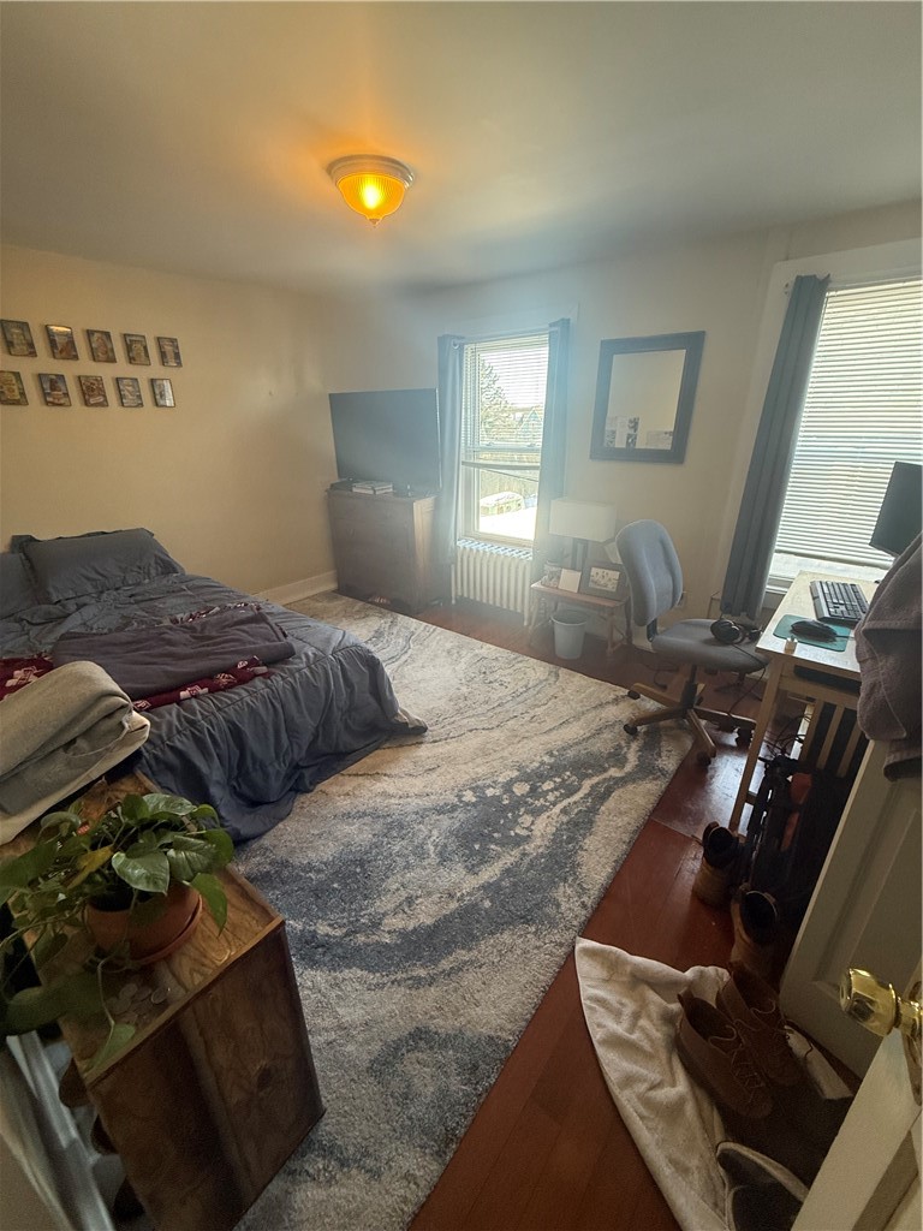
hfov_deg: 85.7
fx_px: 498
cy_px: 616
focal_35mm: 14
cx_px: 462
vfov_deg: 102.1
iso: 250
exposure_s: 1/120
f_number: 2.2
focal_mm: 2.22
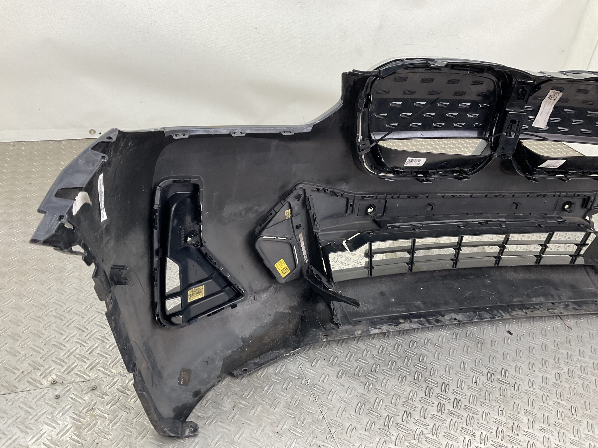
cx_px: 299
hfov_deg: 61.7
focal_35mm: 29
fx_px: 501
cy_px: 224
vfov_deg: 48.2
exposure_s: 1/120
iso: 50
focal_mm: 3
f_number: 1.8
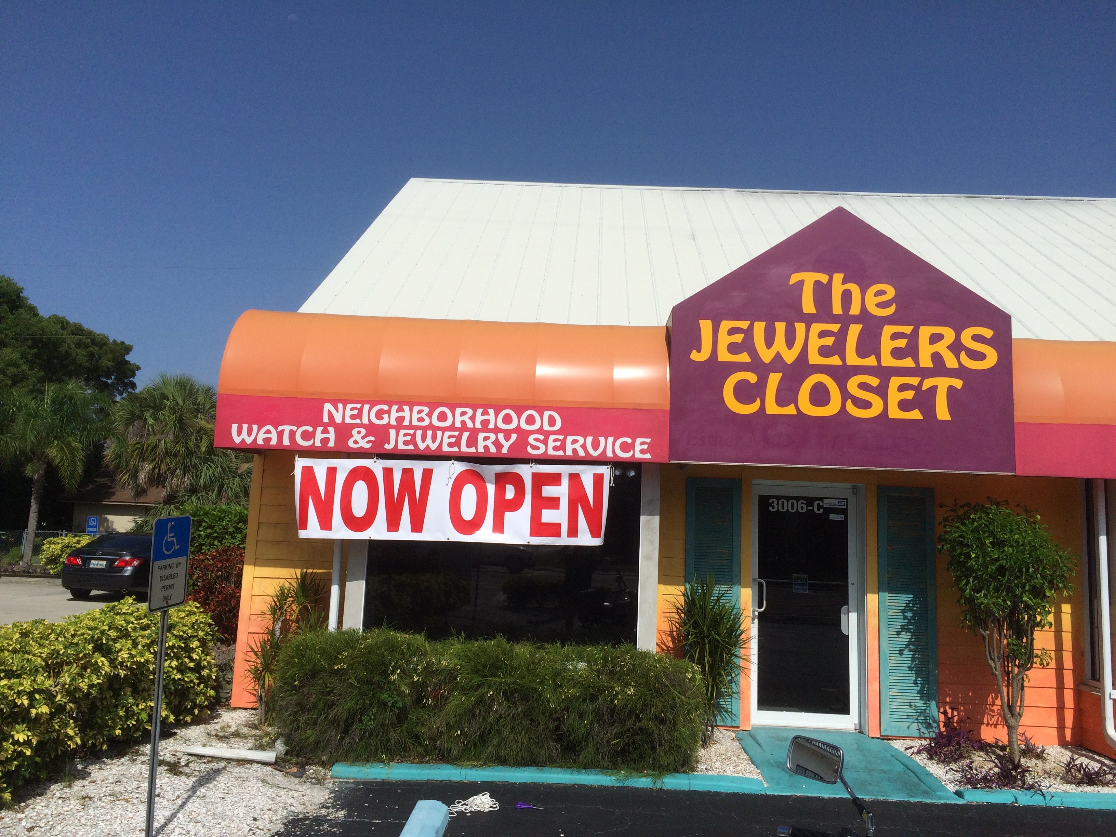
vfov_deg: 48.2
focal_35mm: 29
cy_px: 418
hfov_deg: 61.7
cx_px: 558
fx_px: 935
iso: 32
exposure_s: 1/5882
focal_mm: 4.15
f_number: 2.2
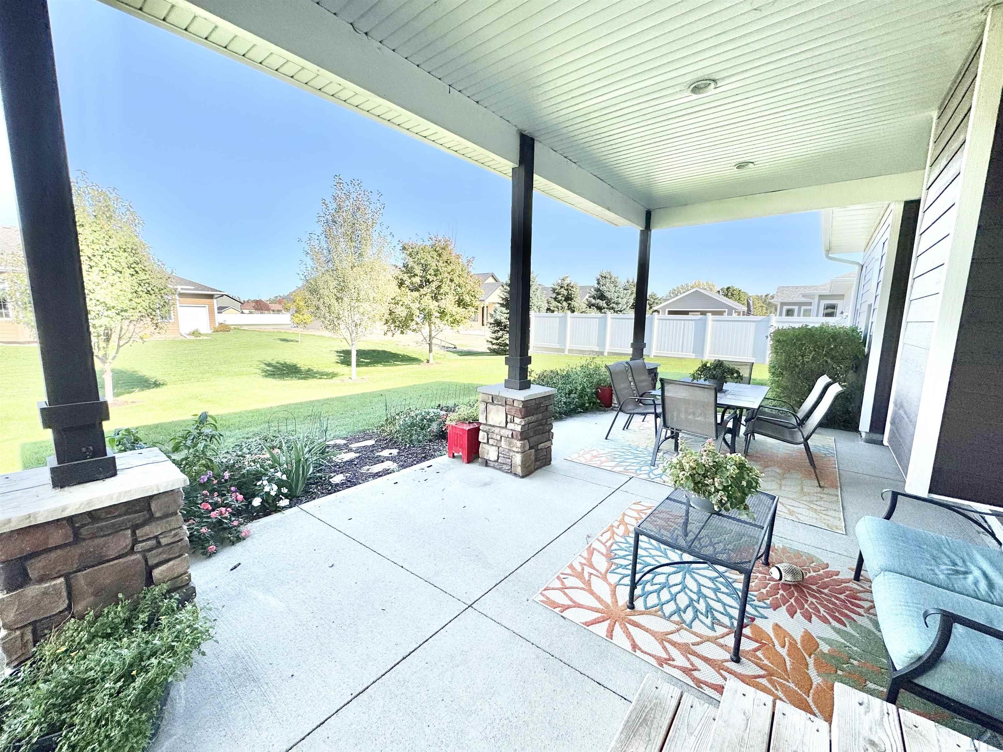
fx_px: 406
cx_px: 502
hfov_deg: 102.1
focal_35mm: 14
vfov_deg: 85.7
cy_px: 376
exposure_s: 1/980
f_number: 2.2
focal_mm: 2.22
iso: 50
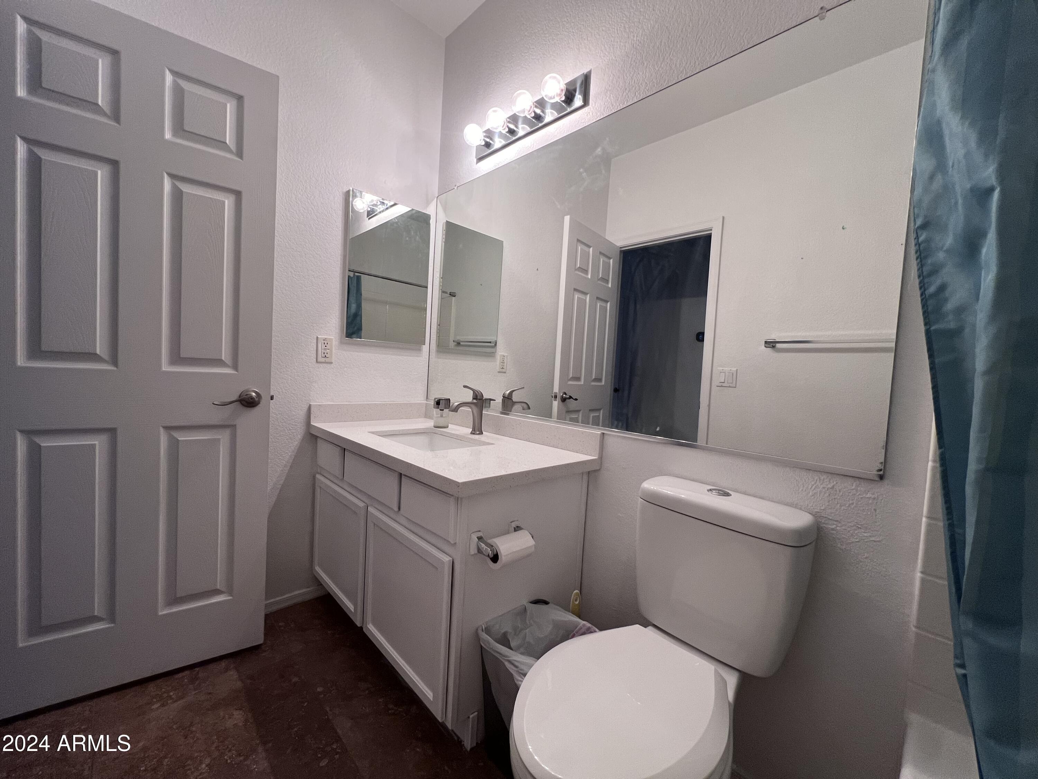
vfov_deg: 89.9
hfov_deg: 106.2
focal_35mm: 13
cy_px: 390
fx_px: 390
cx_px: 519
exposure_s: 1/60
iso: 200
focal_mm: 1.57
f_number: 1.8
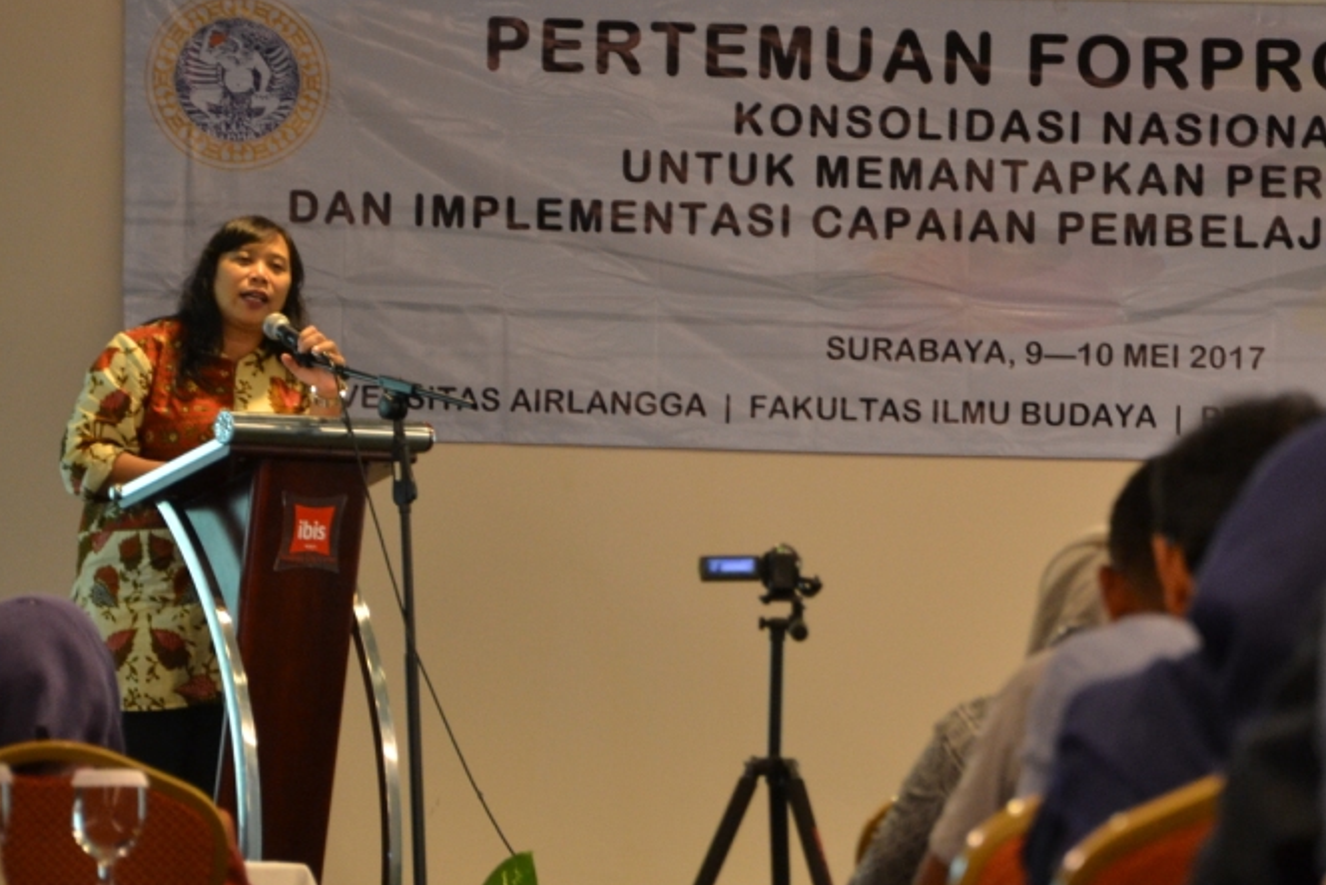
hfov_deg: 8.5
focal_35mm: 243
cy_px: 367
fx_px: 8943
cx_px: 829
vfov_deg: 5.7
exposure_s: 1/20
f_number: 5.6
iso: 1100
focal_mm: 105
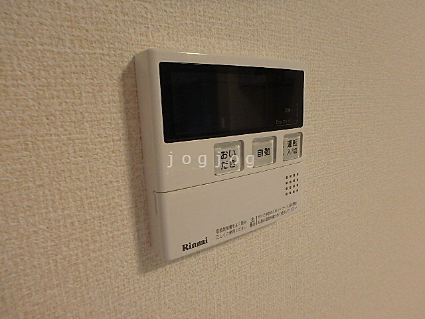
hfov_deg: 79.0
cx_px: 212
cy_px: 160
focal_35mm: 21
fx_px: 258
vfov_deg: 63.4
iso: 320
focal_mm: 3.7
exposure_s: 1/30
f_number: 3.5
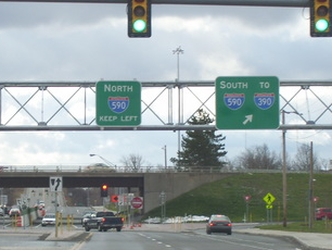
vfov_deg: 7.0
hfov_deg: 9.4
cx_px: 118
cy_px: 157
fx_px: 2025
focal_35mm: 211
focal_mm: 18
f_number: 4.6
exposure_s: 1/250
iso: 80
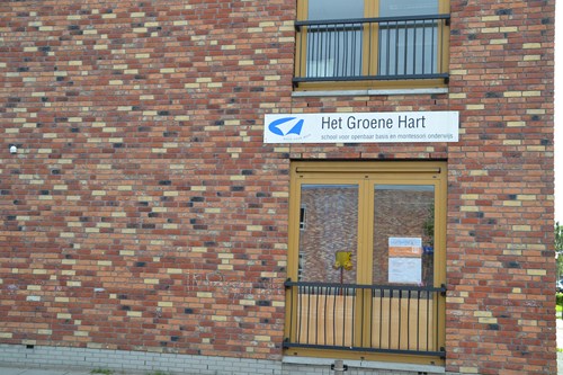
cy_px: 188
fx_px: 657
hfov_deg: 46.4
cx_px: 282
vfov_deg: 31.9
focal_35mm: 42
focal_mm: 28
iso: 100
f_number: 6.3
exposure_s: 1/160
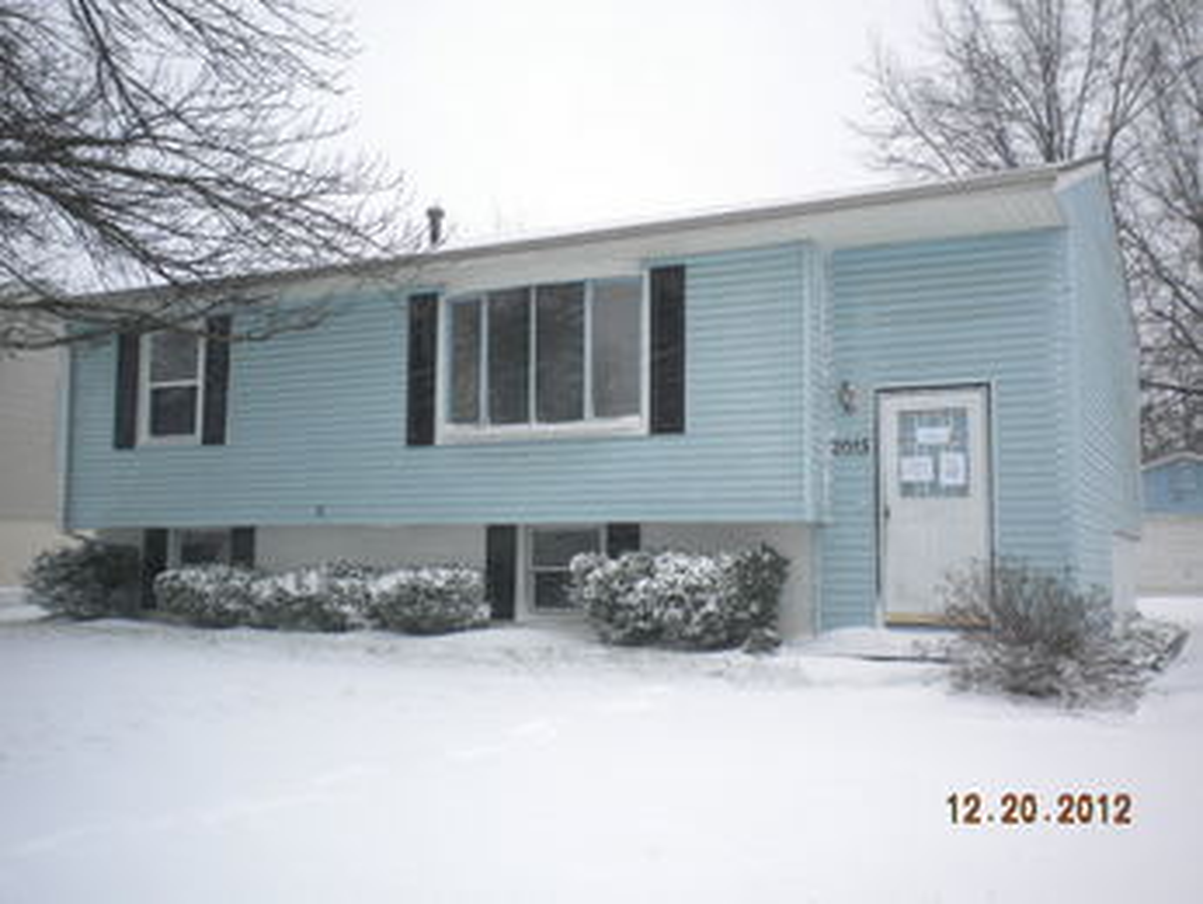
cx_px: 602
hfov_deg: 52.6
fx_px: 1217
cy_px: 452
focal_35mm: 35
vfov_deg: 40.7
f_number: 4.6
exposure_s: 1/180
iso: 80
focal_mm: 6.3
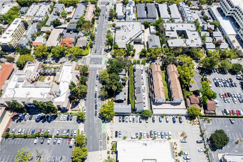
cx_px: 122
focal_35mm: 22
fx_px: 148
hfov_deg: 78.6
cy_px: 81
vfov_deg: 57.2
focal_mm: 8.38
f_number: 2.8
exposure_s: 1/2000
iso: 100
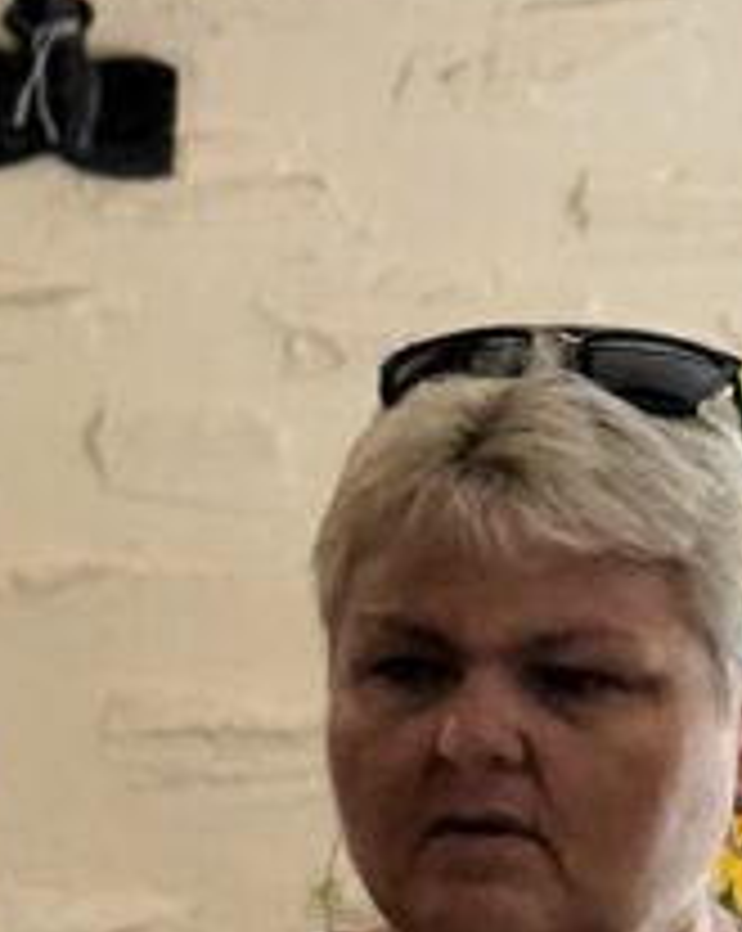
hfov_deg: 3.8
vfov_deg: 4.7
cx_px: 1169
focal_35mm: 407
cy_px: 1493
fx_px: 11197
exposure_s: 1/160
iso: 5000
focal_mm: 70
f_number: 5.6
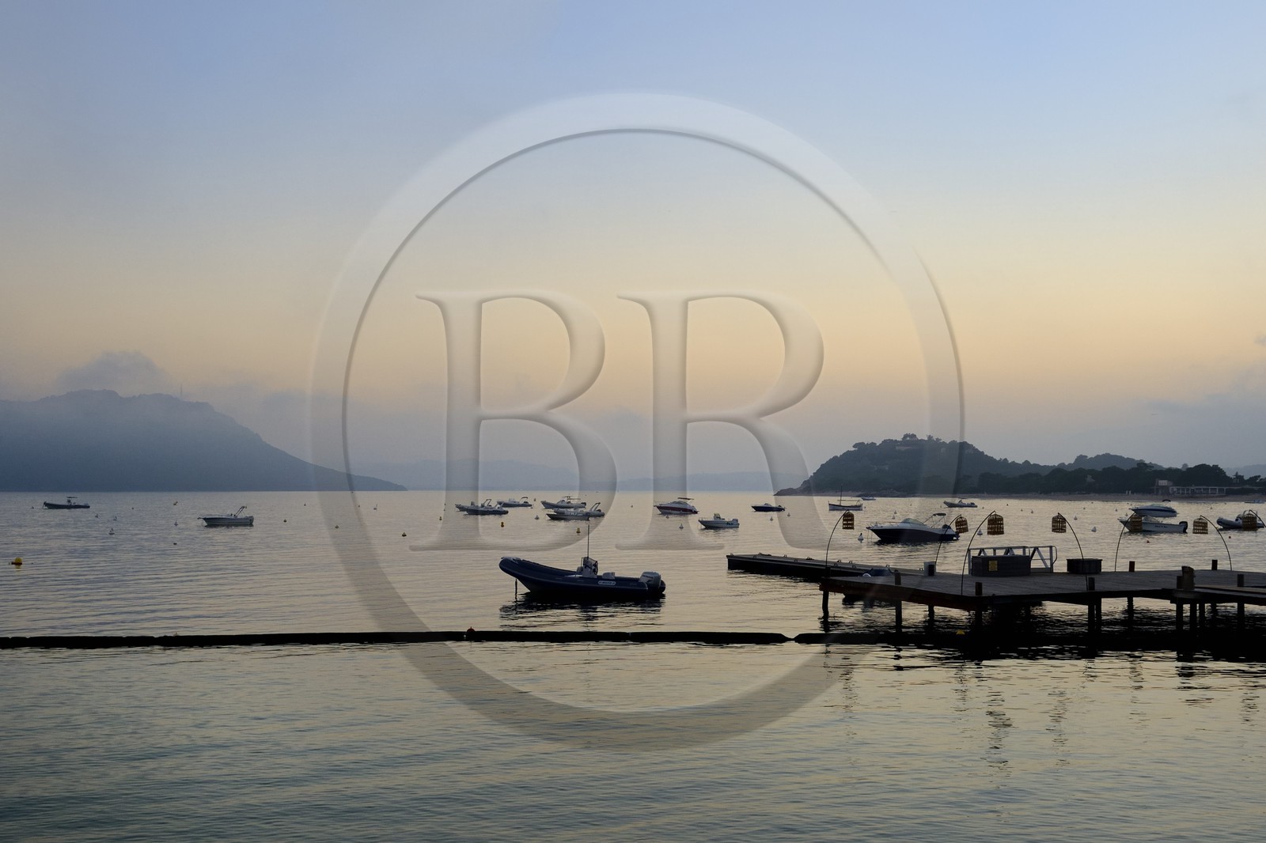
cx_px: 633
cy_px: 422
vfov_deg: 41.1
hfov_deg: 58.7
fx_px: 1125
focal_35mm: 32
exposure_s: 1/125
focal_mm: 32
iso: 800
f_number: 9
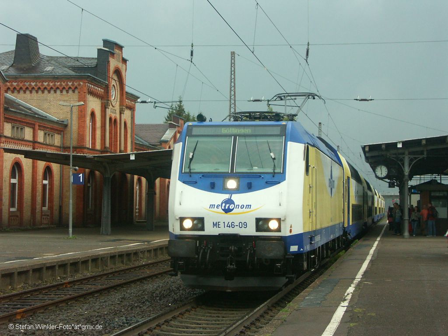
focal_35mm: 78
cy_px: 168
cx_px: 224
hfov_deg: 25.0
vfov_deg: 18.9
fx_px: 1009
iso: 200
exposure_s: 1/250
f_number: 3.5
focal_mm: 20.1
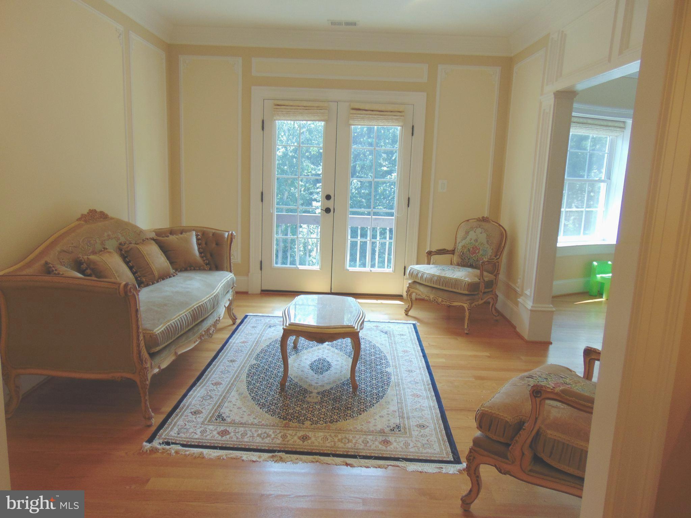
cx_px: 346
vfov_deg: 54.9
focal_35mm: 25
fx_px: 499
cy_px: 259
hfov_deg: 69.4
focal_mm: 4.5
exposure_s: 1/50
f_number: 3
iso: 80
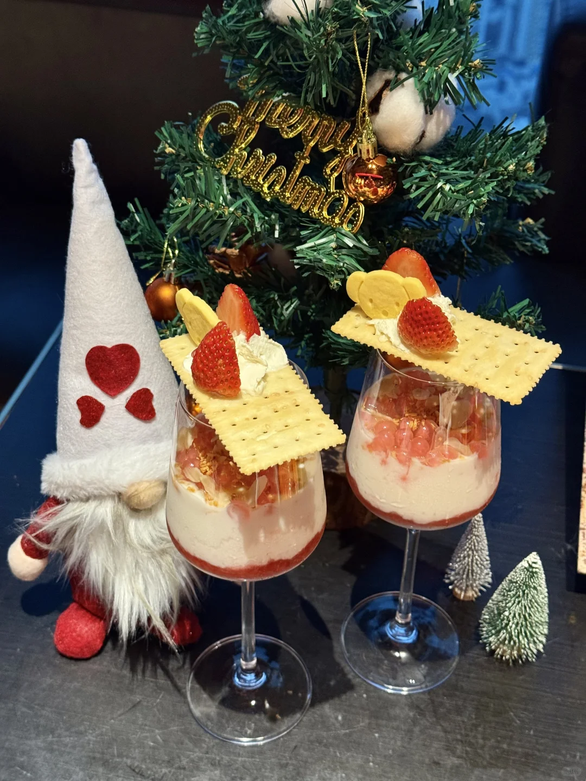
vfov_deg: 39.7
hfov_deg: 30.3
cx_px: 293
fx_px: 1083
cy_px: 390
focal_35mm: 48
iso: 250
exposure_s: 1/47
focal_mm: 6.76
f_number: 1.78
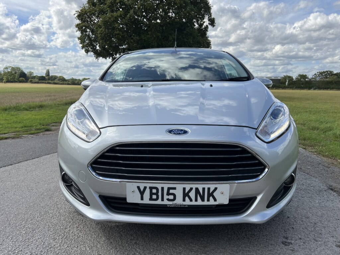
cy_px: 128
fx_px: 255
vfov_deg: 53.1
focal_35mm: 26
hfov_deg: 67.3
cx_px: 170
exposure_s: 1/3571
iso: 50
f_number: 1.5
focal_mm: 5.7
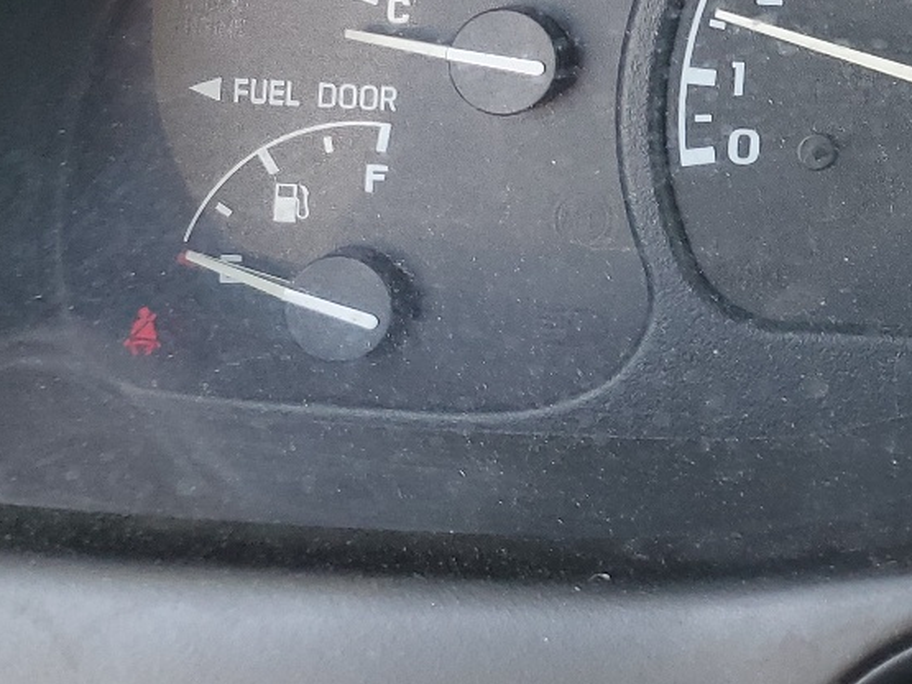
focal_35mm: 75
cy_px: -184
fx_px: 1976
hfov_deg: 22.4
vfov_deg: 18.4
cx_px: 1278
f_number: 1.5
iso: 56
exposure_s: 1/120
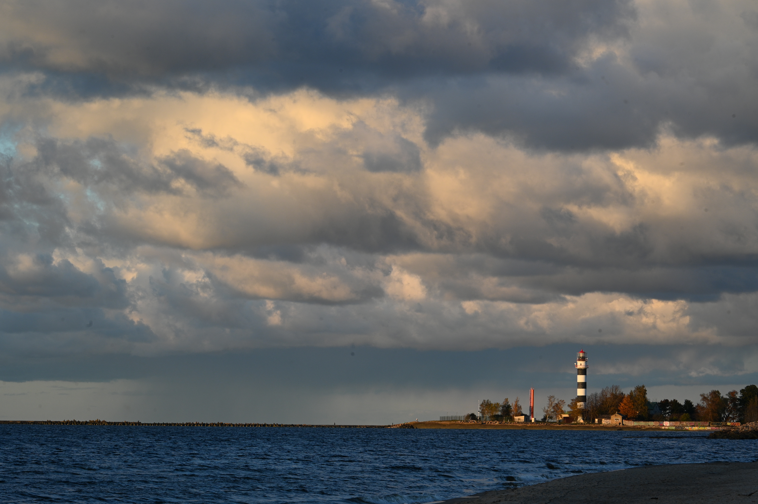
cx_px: 379
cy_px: 252
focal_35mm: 150
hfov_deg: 13.7
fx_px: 3156
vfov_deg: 9.1
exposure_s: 1/100
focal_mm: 150
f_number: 16
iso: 400
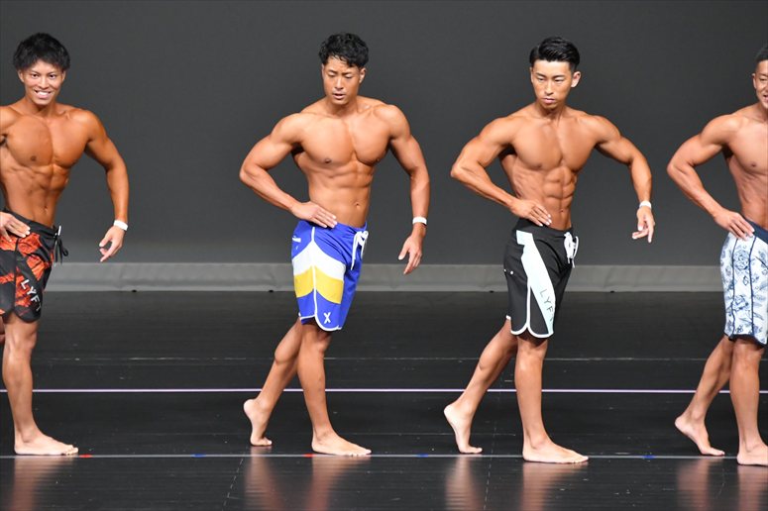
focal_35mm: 345
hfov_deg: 6.0
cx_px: 384
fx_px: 7357
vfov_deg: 4.0
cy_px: 256
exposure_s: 1/400
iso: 4500
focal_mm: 230
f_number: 5.6
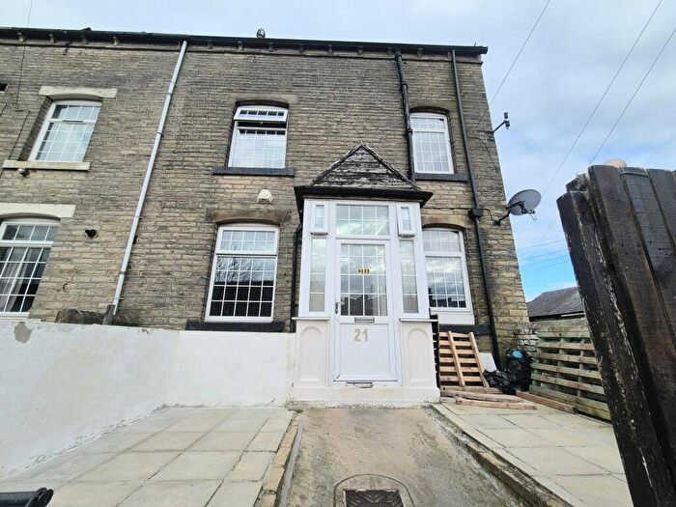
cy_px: 254
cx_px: 338
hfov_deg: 106.2
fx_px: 254
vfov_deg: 89.9
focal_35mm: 13
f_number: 2.2
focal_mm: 2.2
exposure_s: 1/2000
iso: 100
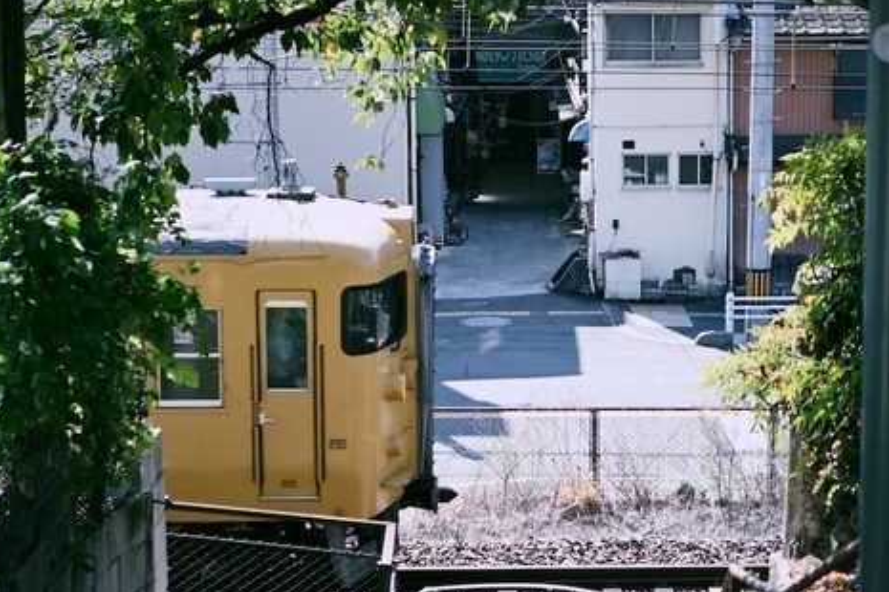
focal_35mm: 93
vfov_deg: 14.7
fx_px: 2296
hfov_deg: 21.8
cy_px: 418
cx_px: 575
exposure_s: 1/2000
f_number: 1.7
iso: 100
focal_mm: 24
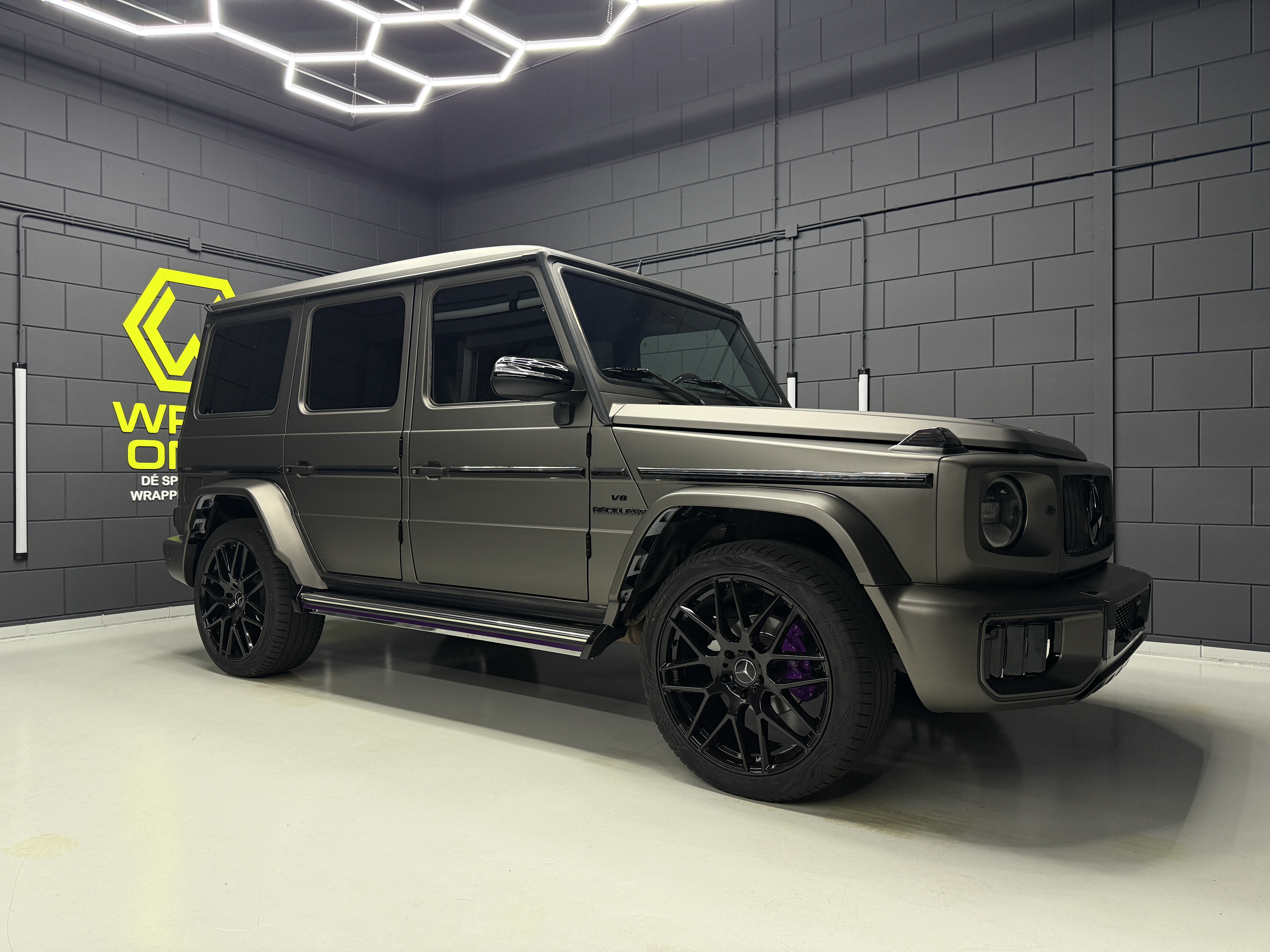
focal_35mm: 24
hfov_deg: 71.6
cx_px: 635
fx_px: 881
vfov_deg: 56.8
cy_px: 476
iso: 200
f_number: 1.78
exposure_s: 1/50
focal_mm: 6.76
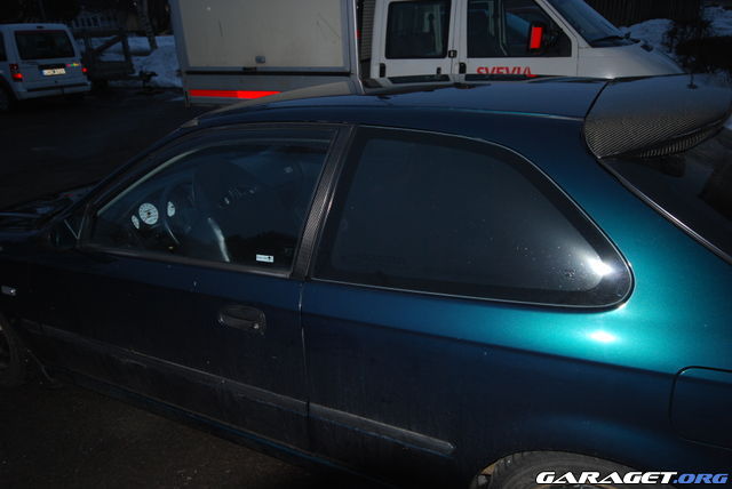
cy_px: 244
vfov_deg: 48.0
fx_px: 549
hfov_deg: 67.3
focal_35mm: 27
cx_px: 366
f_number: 5.6
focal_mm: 18
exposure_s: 1/60
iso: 200
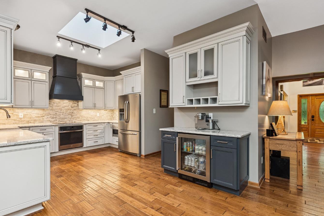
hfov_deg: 89.6
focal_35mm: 18
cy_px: 112
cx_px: 142
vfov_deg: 67.4
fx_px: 162
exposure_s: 1/100
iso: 800
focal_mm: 16
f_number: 5.6
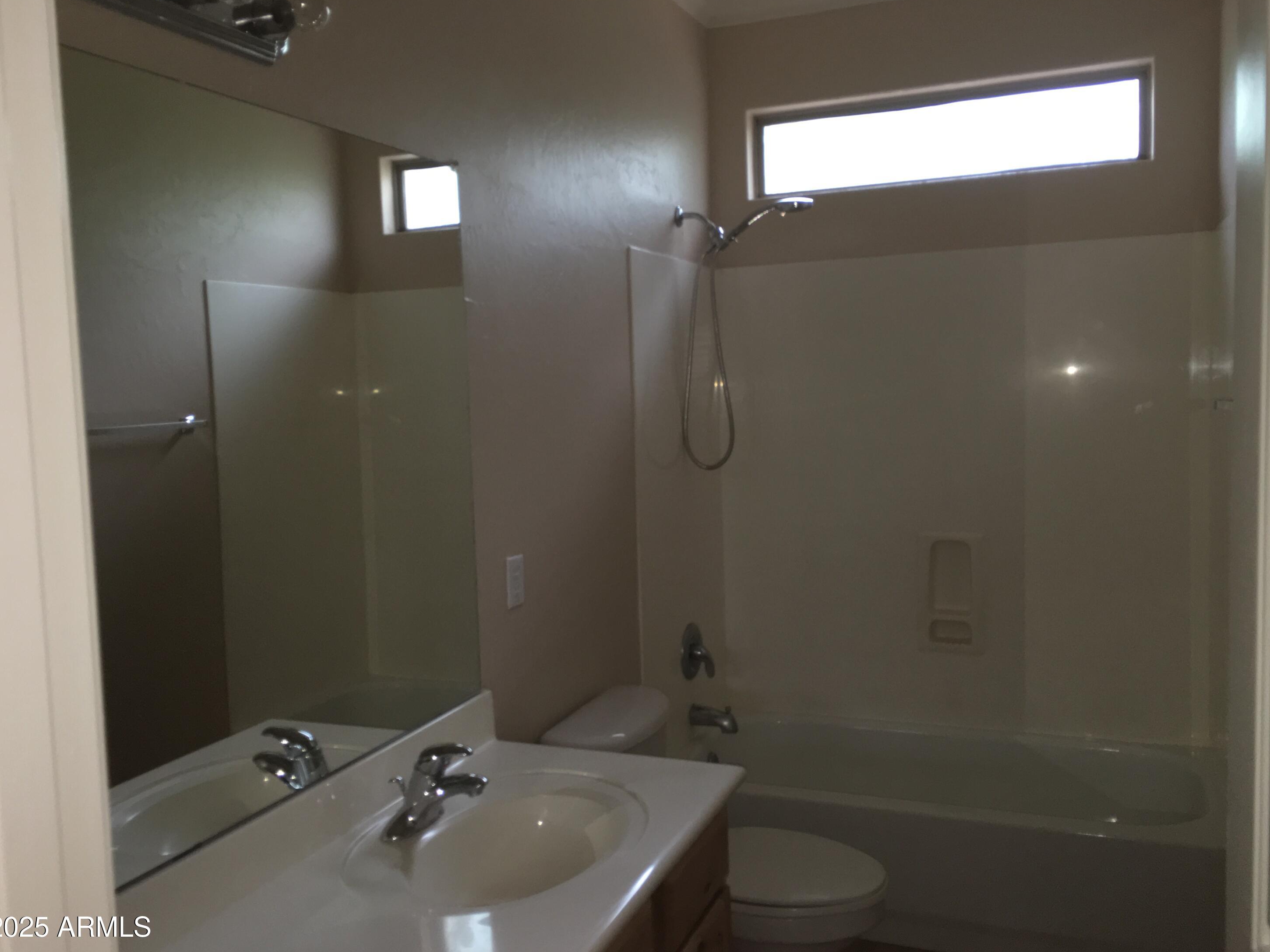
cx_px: 642
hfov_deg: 60.0
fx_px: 1101
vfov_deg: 46.8
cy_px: 480
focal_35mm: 30
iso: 64
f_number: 2.2
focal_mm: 4.15
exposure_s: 1/30
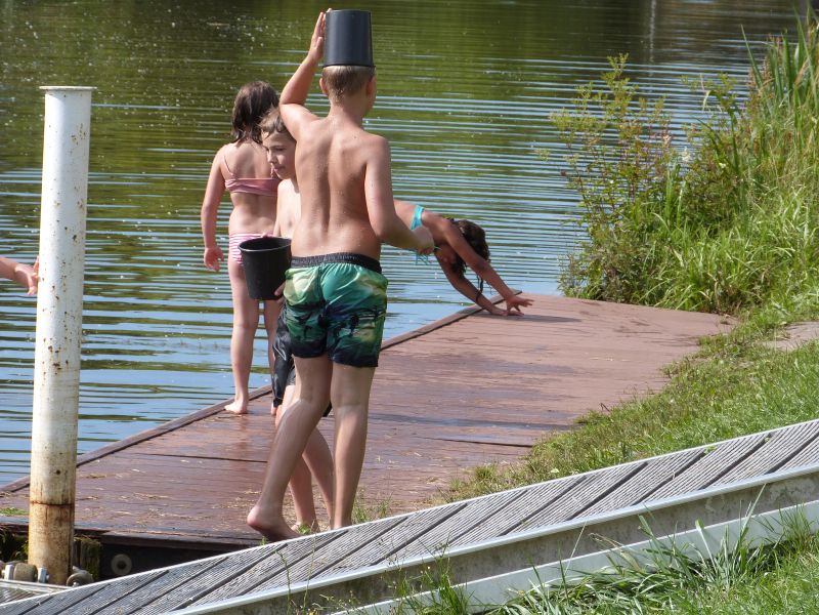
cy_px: 308
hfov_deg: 8.4
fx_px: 5584
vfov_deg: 6.3
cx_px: 410
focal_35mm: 236
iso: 100
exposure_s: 1/320
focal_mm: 42.4
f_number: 5.6
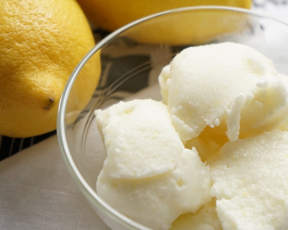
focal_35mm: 112
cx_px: 213
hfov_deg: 17.1
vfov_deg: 13.7
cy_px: 77
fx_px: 954
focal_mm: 70
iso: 500
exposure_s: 1/125
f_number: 5.6
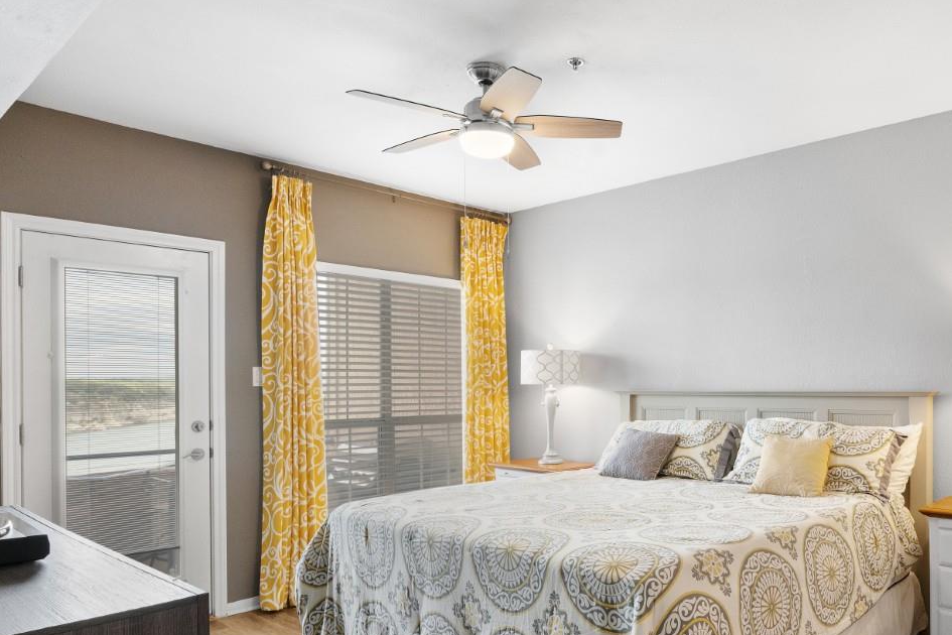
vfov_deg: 49.2
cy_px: 383
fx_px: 688
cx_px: 642
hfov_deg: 67.3
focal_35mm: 26
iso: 2000
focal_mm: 16
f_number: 8
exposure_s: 1/13
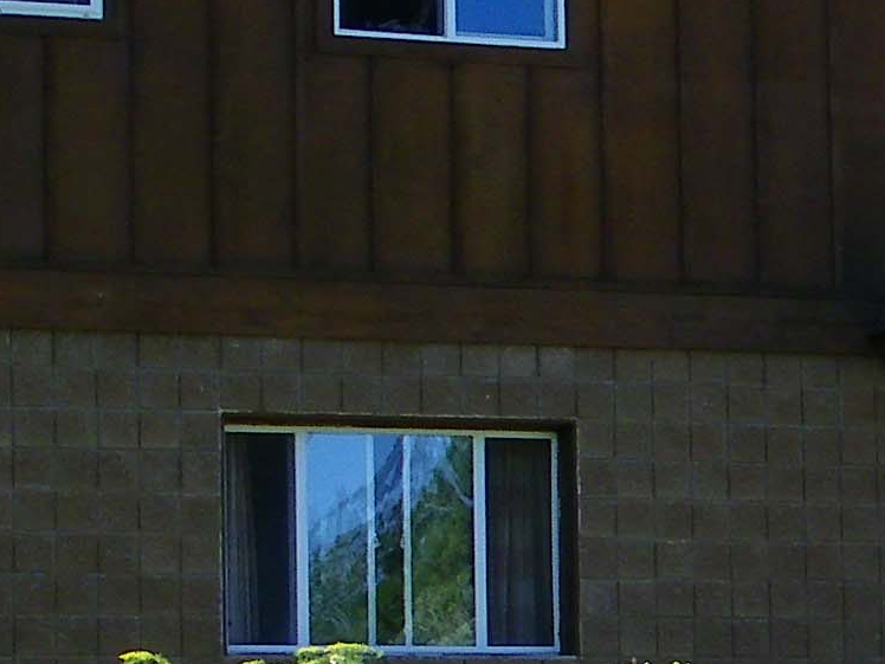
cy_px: 462
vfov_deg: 7.6
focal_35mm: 195
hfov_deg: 9.9
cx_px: 1280
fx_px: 4985
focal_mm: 7.1
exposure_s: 1/320
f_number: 3.8
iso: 80
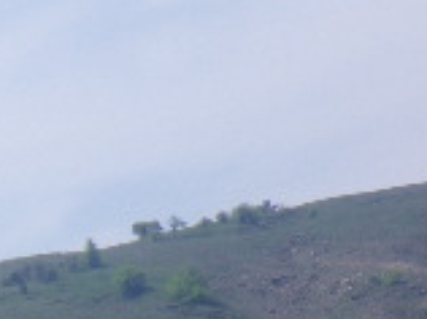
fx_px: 3867
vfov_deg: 4.7
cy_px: 562
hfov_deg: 6.1
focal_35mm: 314
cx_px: -578
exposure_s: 1/320
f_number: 5.5
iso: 50
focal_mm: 11.1
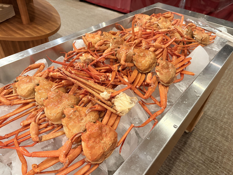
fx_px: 175
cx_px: 116
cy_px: 88
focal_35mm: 26
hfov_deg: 67.3
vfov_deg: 53.1
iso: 400
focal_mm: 5.96
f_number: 1.6
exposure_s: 1/50
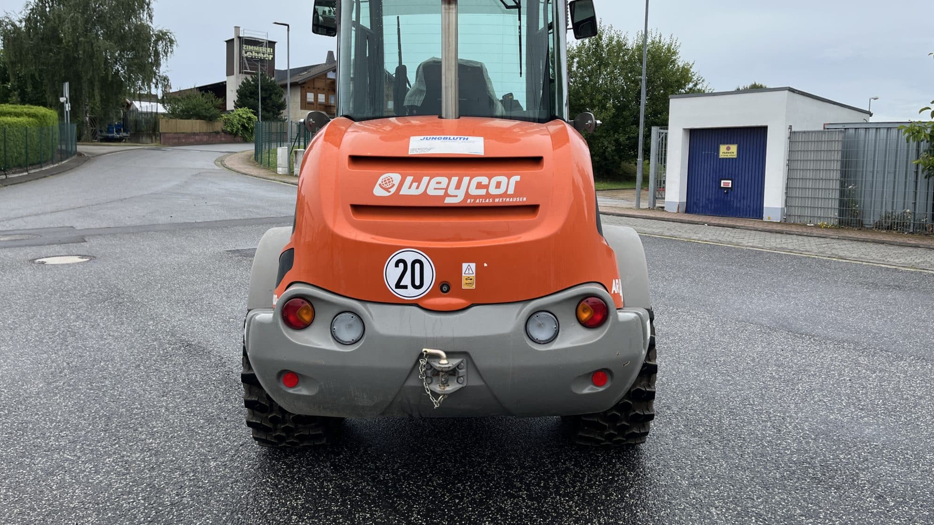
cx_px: 472
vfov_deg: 40.0
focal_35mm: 29
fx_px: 718
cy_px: 217
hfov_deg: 66.1
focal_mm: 5.1
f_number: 1.6
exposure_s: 1/1890
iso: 50
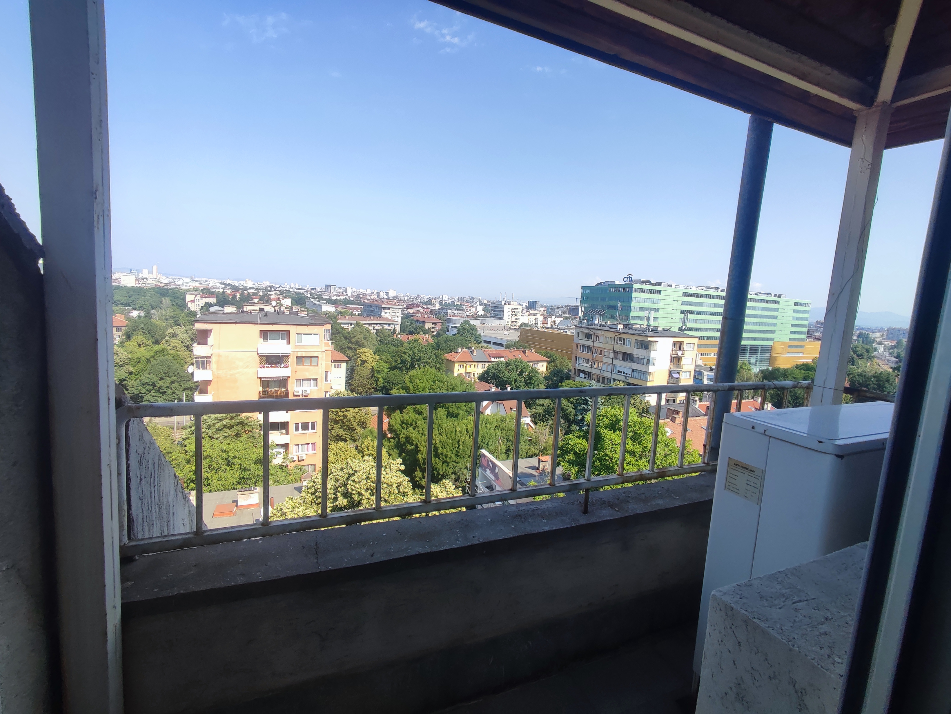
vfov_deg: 78.2
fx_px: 440
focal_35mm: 16
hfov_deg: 94.5
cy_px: 357
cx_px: 476
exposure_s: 1/690
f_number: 2.2
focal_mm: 1.65
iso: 50
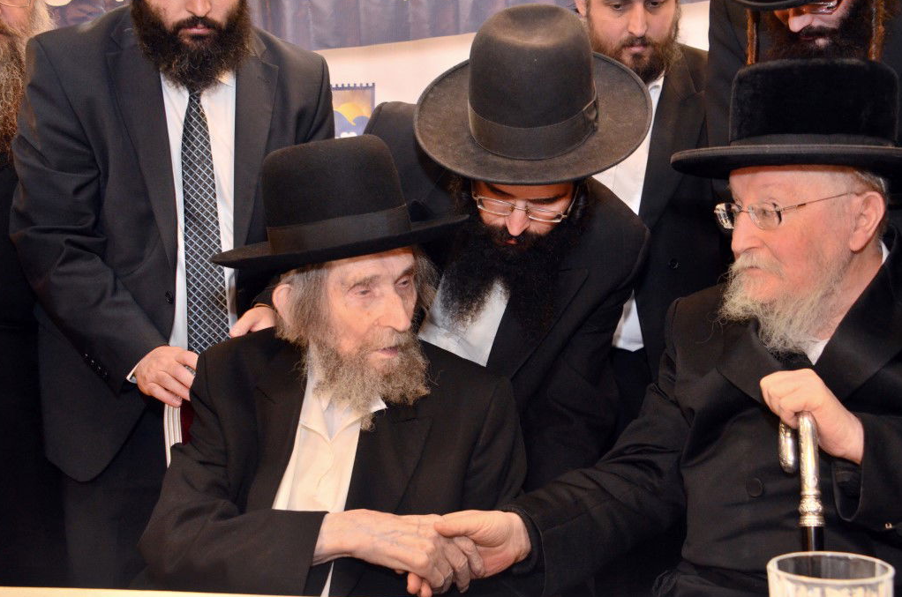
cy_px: 318
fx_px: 1064
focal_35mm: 43
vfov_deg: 31.3
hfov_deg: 45.9
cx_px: 486
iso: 1250
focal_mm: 25
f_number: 5.6
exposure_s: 1/80
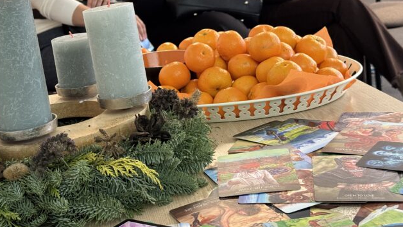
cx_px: 157
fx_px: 684
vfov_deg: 18.7
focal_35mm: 64
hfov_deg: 32.7
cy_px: 59
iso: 250
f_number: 1.78
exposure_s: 1/40
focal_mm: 6.76
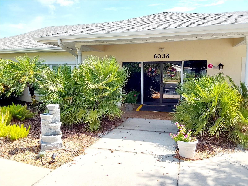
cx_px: 124
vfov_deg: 49.7
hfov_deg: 63.4
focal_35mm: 28
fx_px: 201
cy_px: 93
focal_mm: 2.91
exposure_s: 1/1000
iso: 50
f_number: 1.9
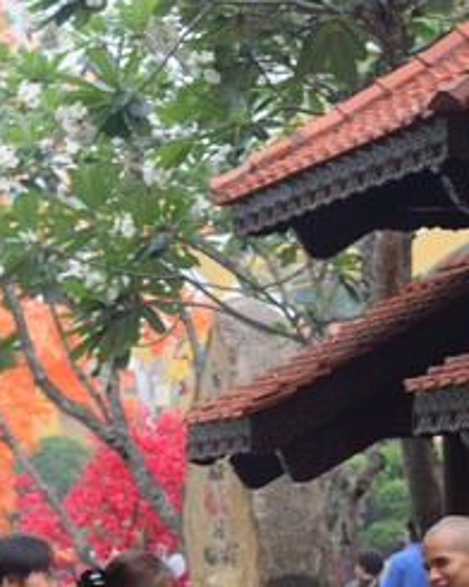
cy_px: 640
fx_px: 3540
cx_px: 317
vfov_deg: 9.4
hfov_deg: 7.6
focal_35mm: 204
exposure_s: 1/125
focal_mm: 82
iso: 200
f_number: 5
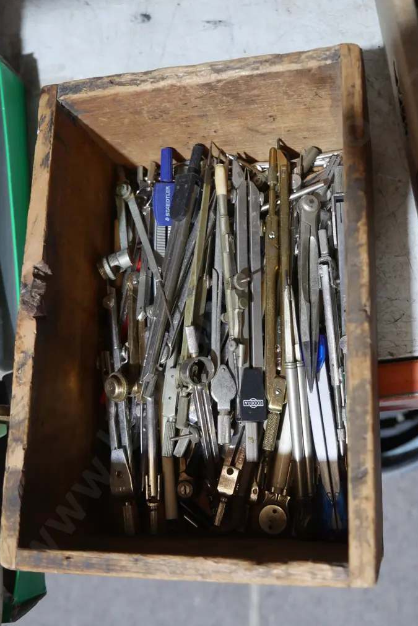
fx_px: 696
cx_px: 218
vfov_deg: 48.5
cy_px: 315
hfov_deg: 33.4
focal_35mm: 40
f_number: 4.1
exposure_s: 1/60
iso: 640
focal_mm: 19
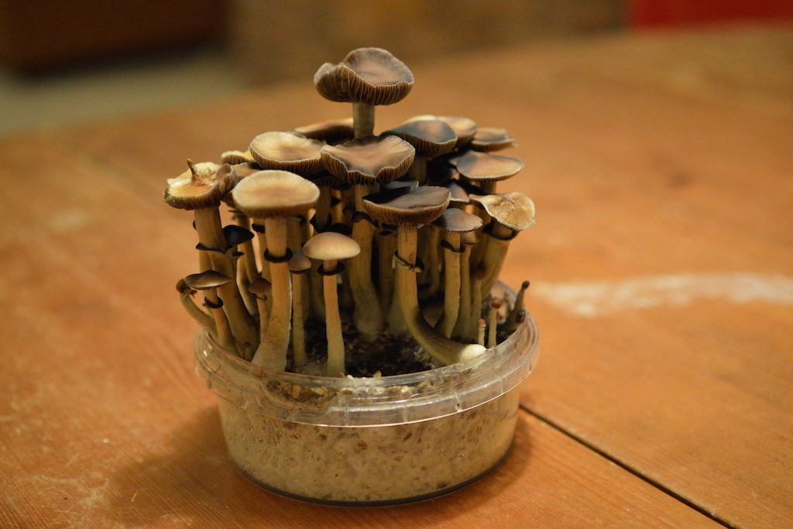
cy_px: 264
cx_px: 396
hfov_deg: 33.4
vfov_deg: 22.6
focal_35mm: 60
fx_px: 1322
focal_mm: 40
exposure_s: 1/60
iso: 2500
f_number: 3
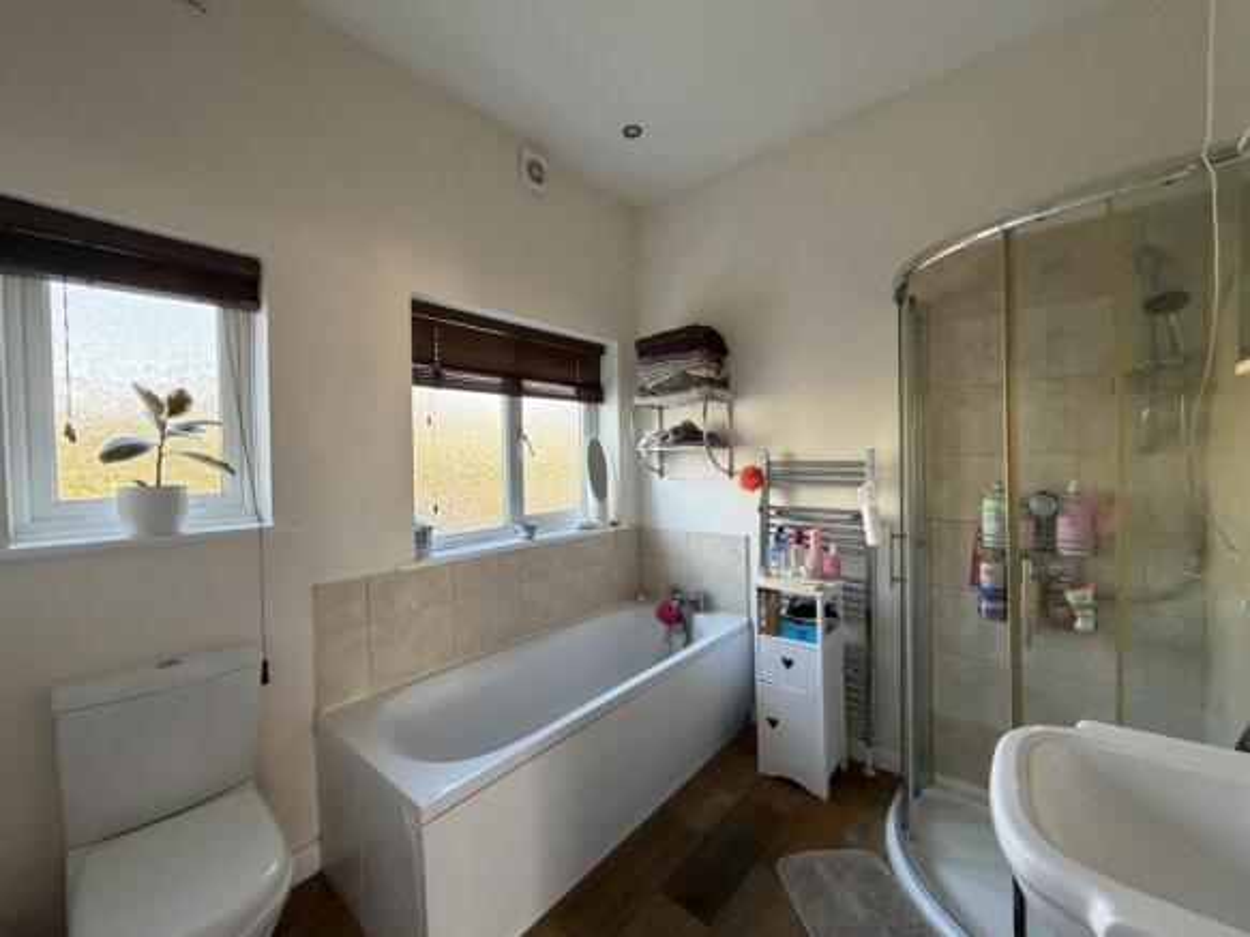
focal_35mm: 14
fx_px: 505
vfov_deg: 85.7
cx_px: 625
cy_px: 468
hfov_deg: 102.1
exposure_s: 1/113
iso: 320
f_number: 2.2
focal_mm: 2.22
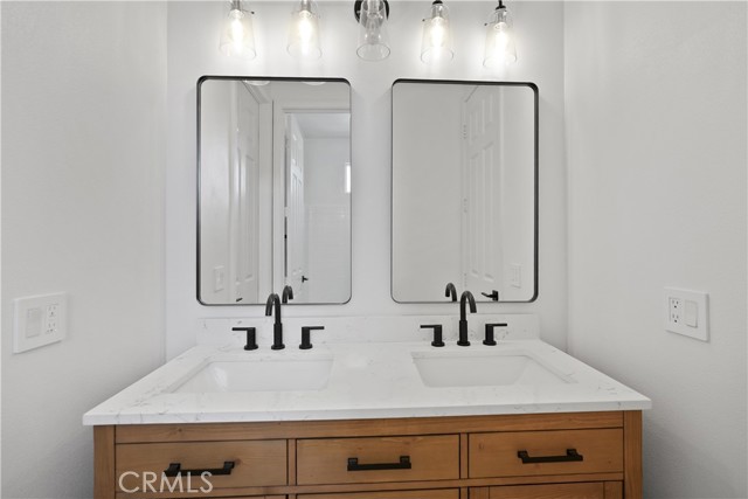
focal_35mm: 16
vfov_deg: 73.8
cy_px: 250
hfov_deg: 96.7
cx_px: 374
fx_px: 332
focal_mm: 16
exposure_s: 1/15
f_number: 4
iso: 500
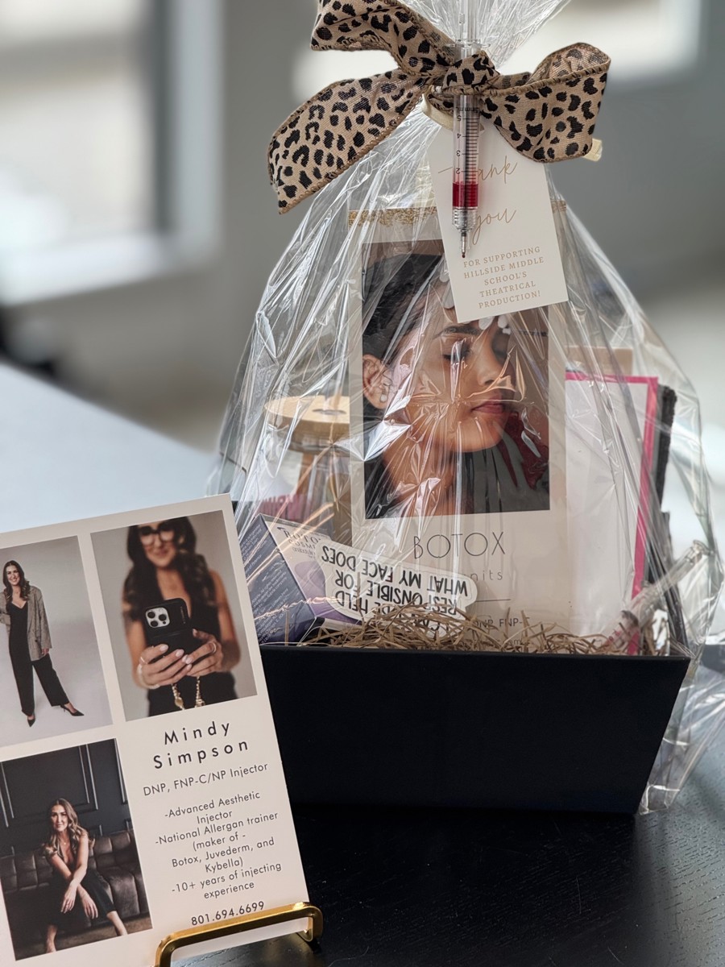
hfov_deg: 12.3
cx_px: 362
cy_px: 484
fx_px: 3351
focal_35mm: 120
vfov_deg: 16.4
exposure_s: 1/121
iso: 80
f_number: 2.8
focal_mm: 15.66
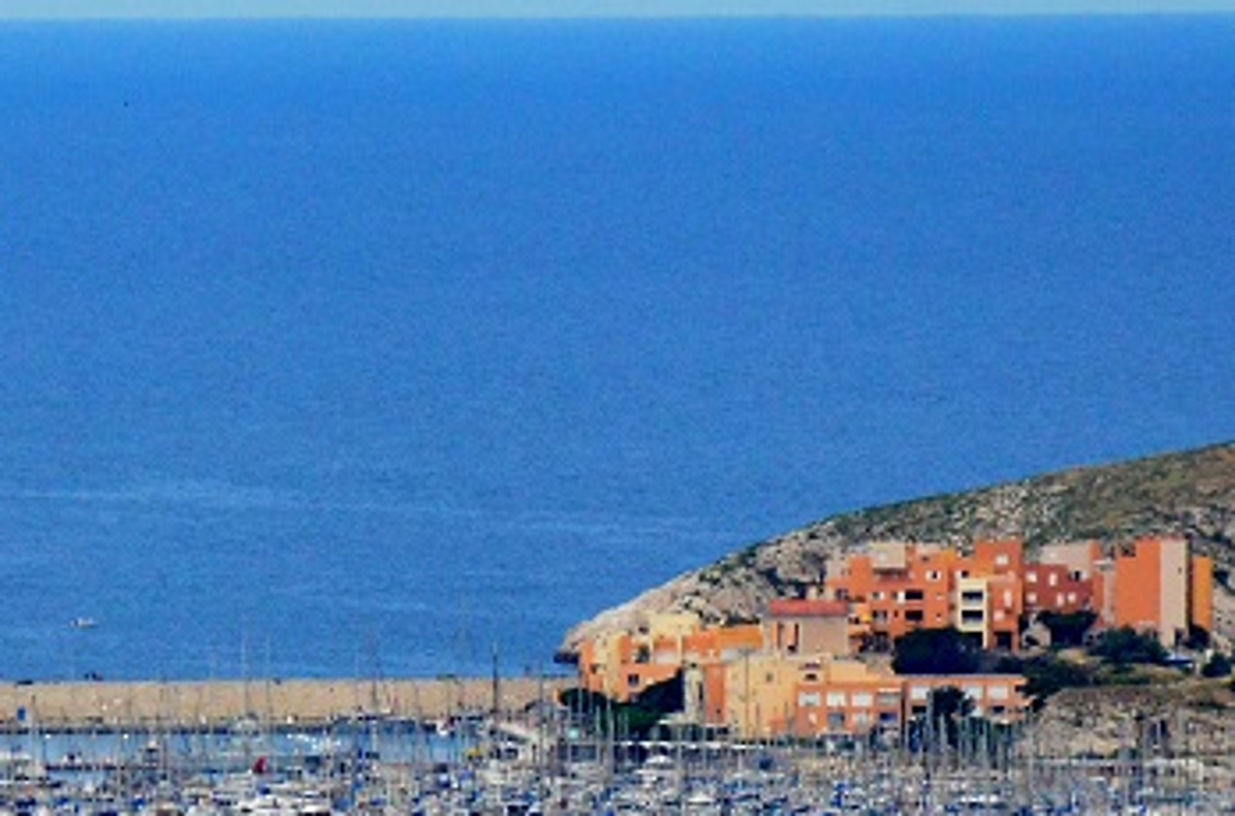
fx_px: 39823
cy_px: 765
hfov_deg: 1.8
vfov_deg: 1.2
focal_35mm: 1164
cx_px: 158
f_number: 5.6
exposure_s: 1/8000
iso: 1800
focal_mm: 270
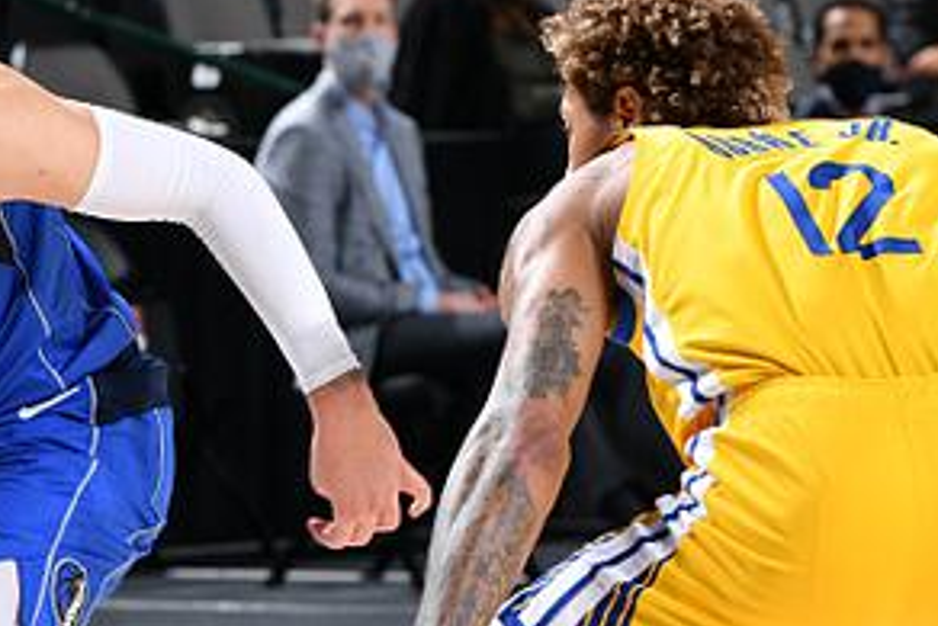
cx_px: -132
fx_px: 13138
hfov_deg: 4.1
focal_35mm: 504
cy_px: 464
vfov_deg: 2.7
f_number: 5.6
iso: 64
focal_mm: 155
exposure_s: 1/320
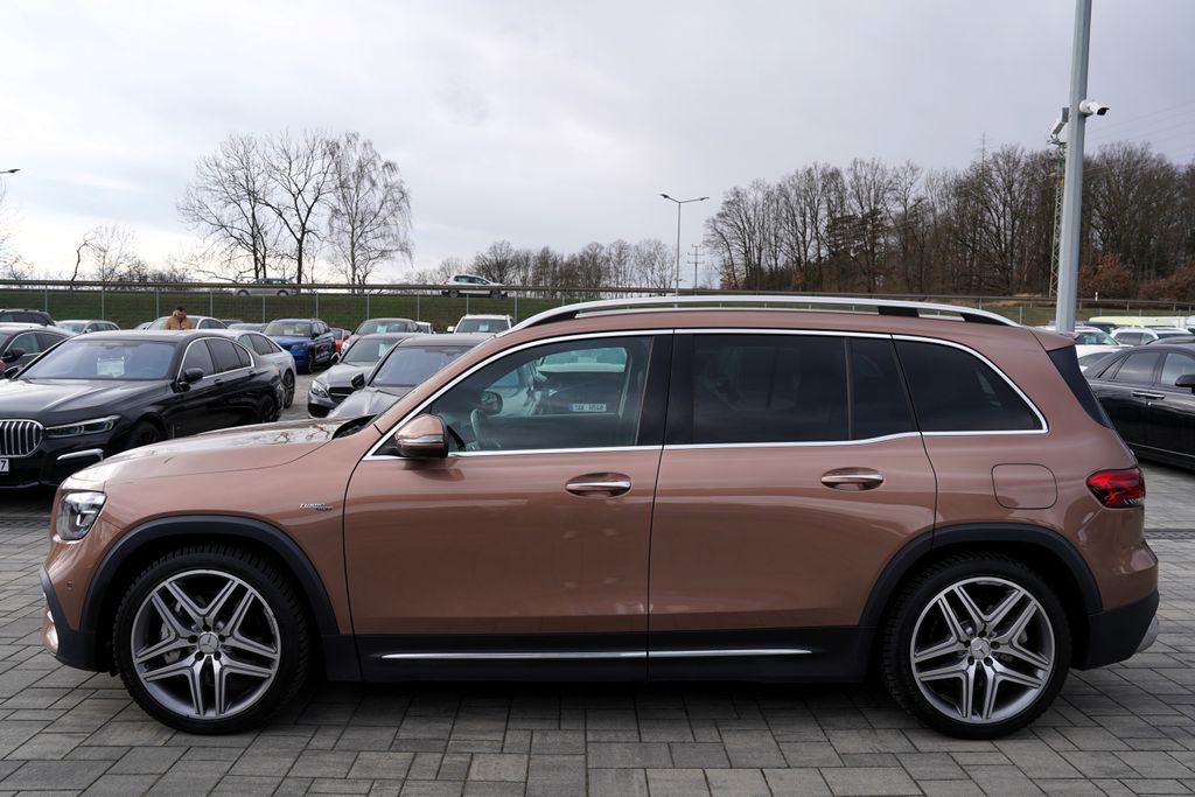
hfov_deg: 71.5
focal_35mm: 25
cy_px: 398
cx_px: 598
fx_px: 830
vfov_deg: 51.3
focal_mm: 25
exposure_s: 1/160
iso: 100
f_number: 6.3
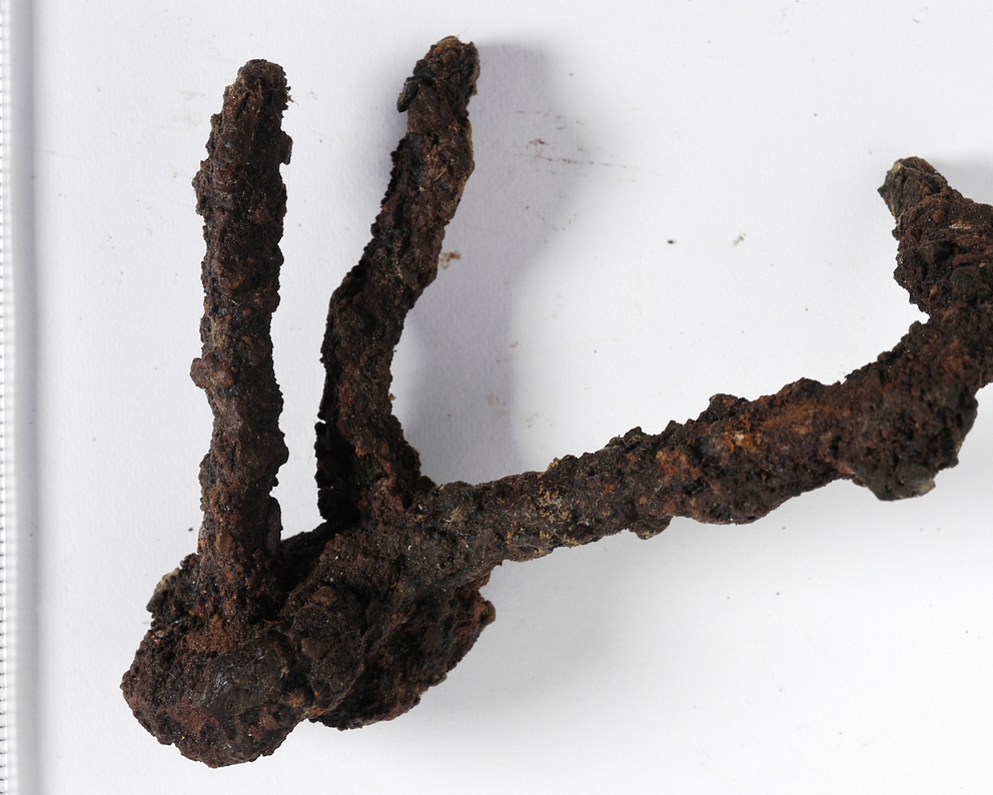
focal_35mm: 94
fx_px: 2750
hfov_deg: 20.5
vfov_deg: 16.4
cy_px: 398
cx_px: 533
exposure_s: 1/125
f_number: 14
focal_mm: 55
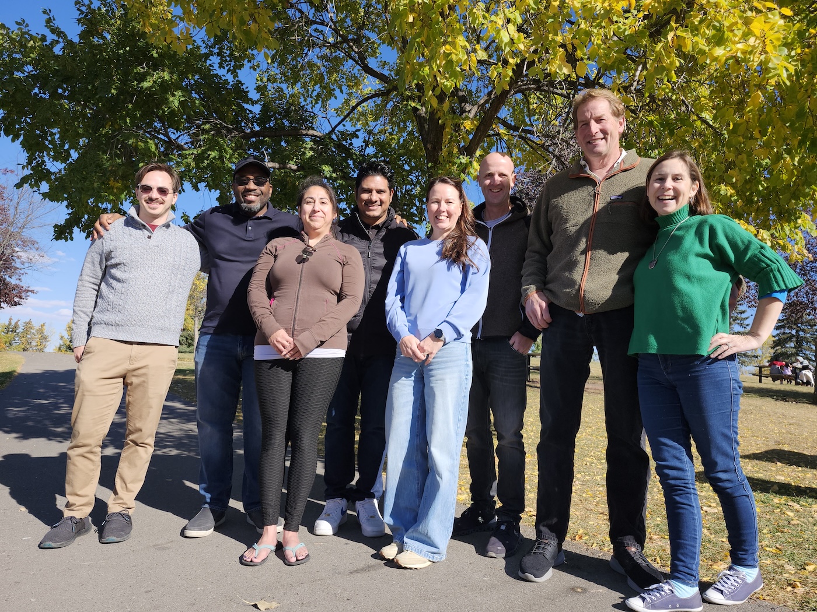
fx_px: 543
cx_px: 408
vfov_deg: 58.9
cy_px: 306
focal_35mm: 23
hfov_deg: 73.9
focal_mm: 5.54
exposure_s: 1/1202
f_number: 1.8
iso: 25
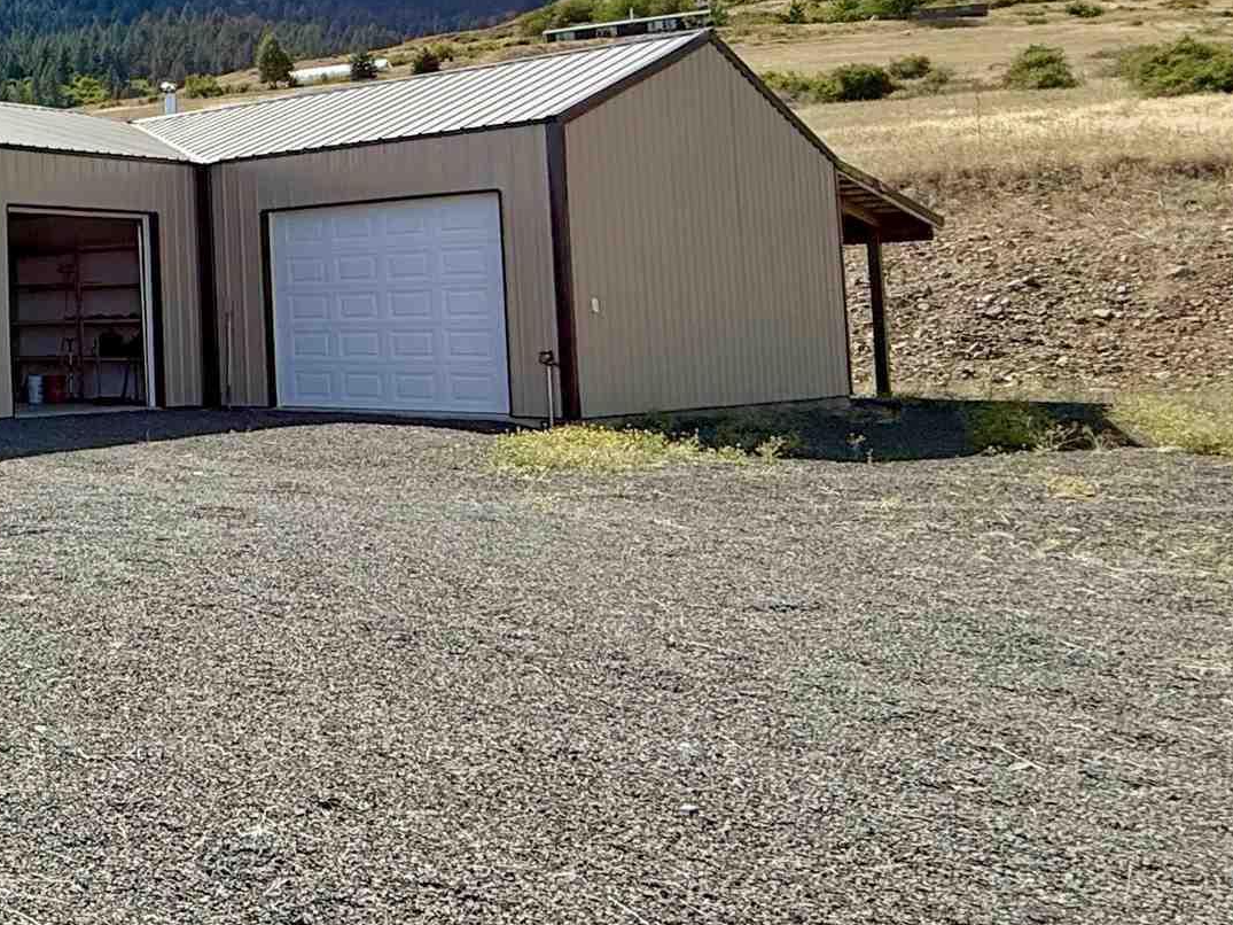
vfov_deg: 35.3
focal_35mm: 40
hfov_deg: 33.5
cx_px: -384
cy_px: 246
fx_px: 1425
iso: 50
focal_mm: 2.22
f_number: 2.2
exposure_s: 1/3460
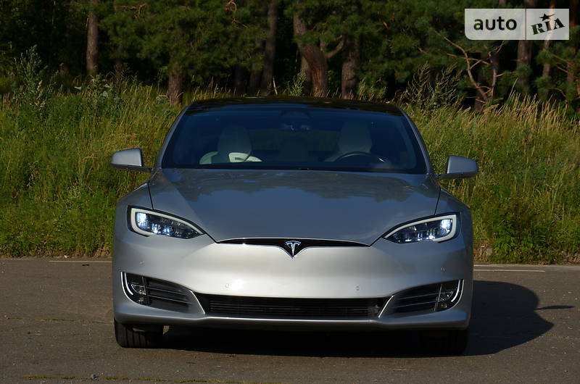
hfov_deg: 15.2
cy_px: 192
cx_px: 290
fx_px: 2171
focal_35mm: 135
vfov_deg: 10.1
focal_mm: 90
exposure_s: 1/500
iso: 100
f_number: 11
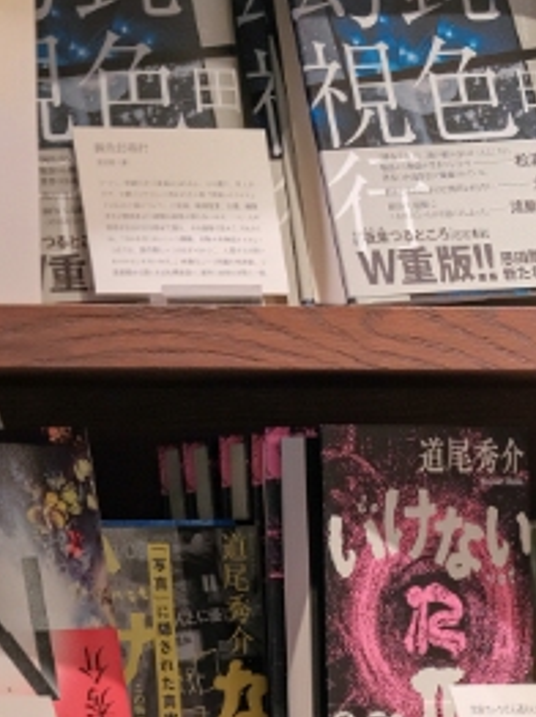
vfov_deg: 3.9
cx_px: 980
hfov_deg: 3.0
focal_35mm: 499
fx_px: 10319
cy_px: 1735
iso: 640
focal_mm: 110
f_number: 2
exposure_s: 1/100
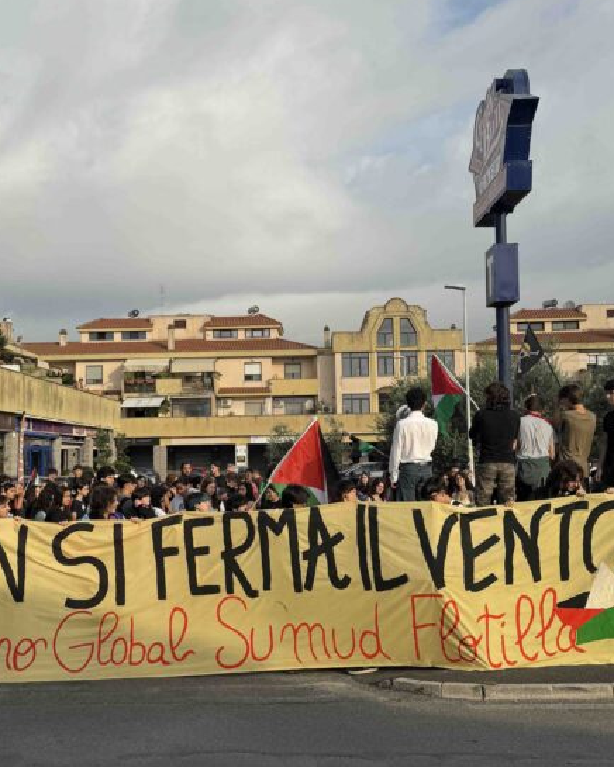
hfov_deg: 34.1
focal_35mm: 44
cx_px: 261
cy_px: 365
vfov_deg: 42.0
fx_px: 999
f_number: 1.78
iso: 80
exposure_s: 1/4310
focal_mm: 6.76
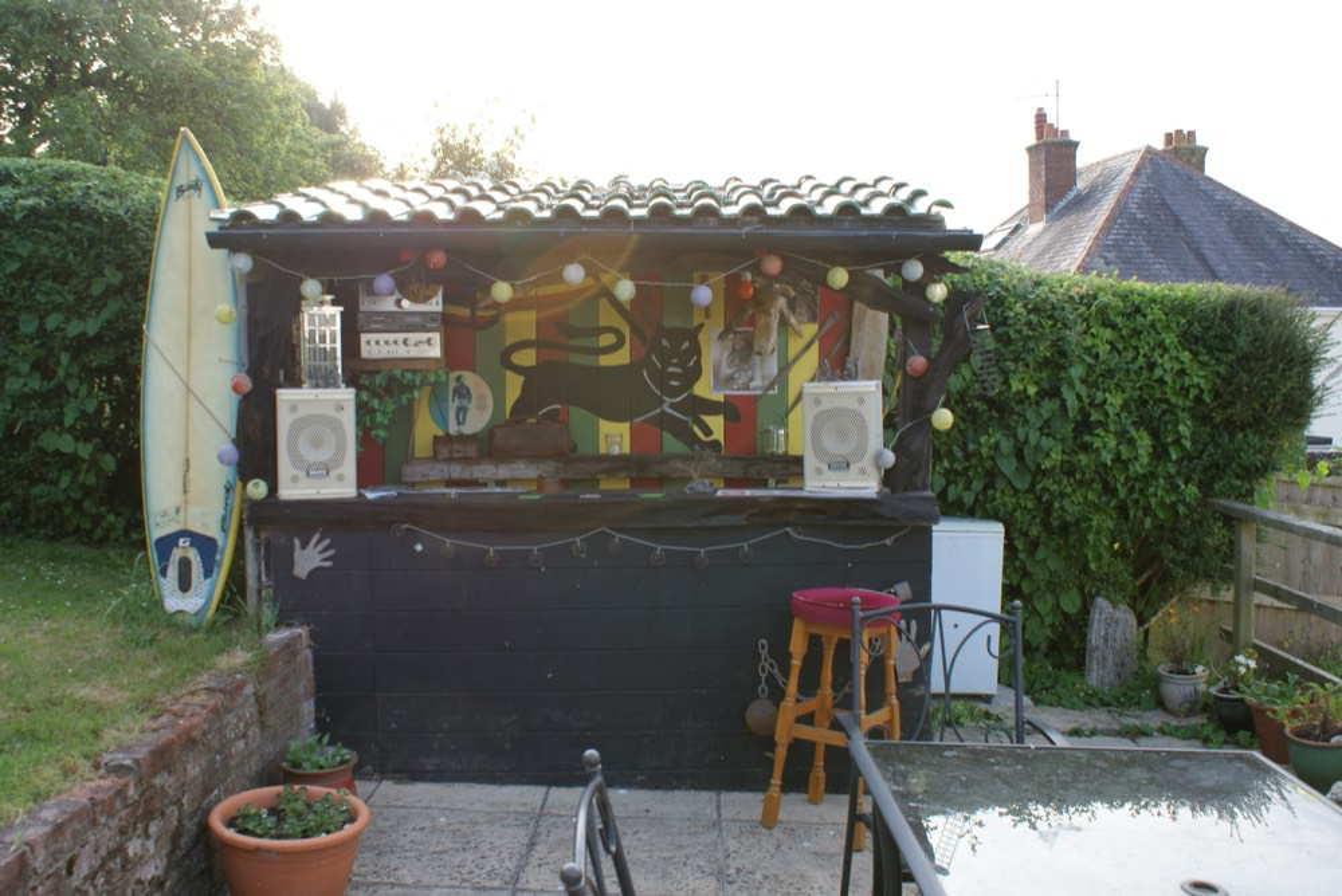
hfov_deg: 61.9
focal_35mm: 30
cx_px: 671
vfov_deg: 43.7
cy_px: 448
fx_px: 1119
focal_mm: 20
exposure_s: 1/60
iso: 100
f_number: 6.3
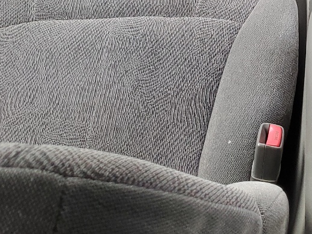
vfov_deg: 17.0
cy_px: -93
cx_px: 327
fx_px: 721
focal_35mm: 80
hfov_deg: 23.2
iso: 92
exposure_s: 1/120
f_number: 1.5
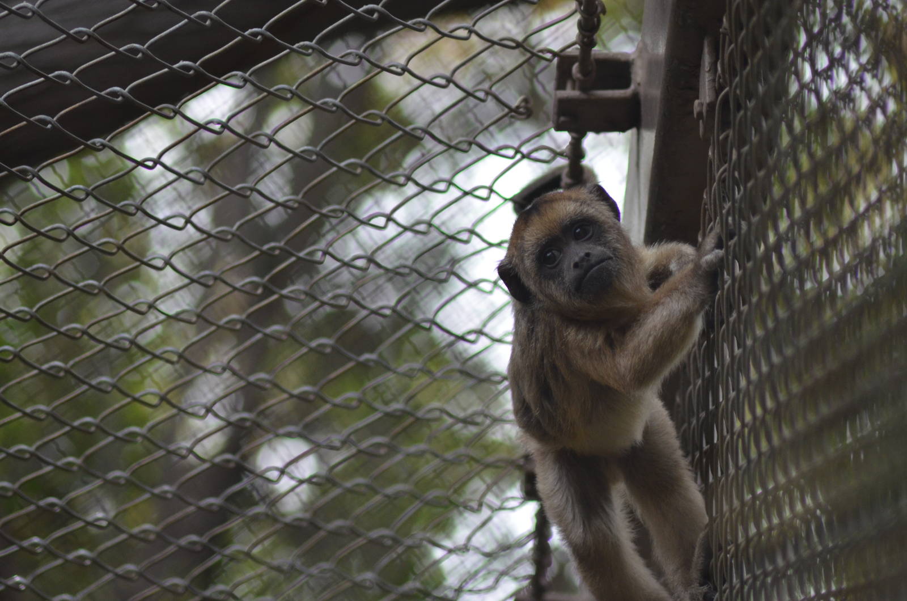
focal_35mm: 345
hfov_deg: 6.0
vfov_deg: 4.0
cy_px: 300
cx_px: 454
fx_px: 8675
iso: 800
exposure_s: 1/800
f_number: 5
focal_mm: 230
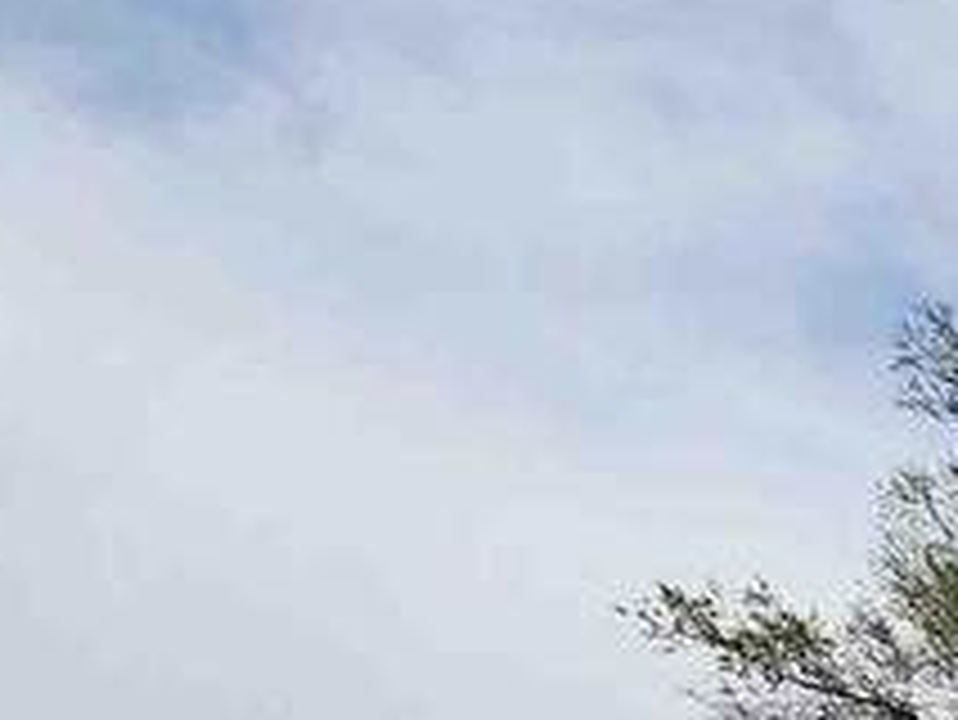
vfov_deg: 14.6
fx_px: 2160
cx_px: 2019
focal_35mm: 78
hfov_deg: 16.9
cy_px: 1552
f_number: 2.2
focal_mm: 2.2
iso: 50
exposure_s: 1/4432
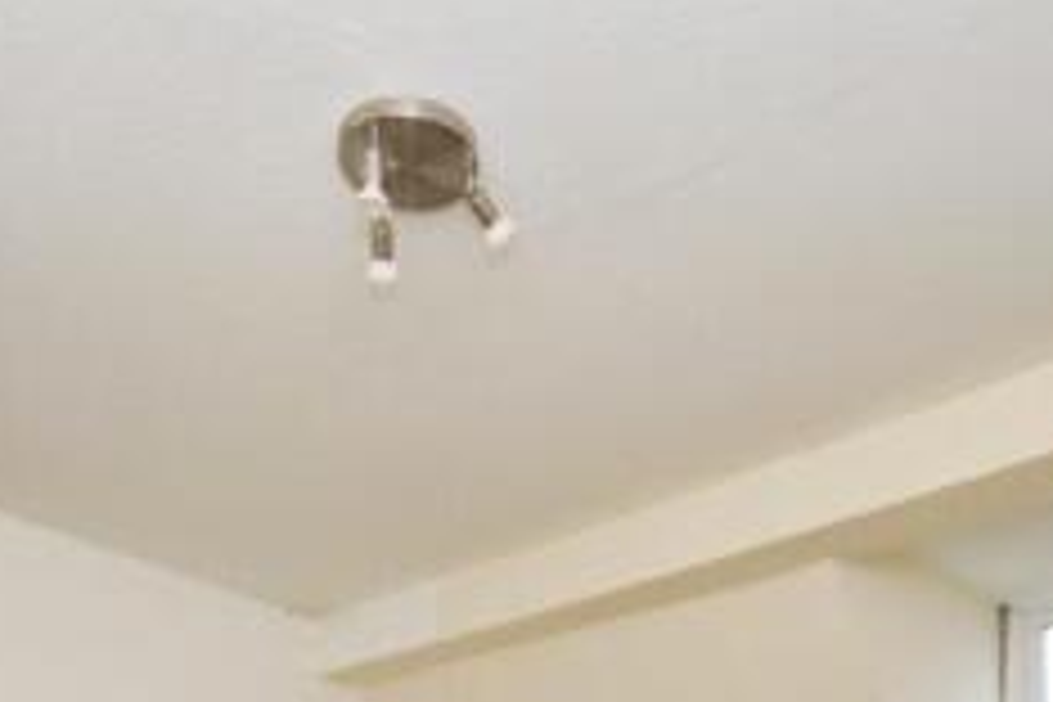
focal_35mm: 42
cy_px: 963
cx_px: 580
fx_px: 1228
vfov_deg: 26.1
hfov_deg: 46.3
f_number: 5
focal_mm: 10
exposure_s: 1/60
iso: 200
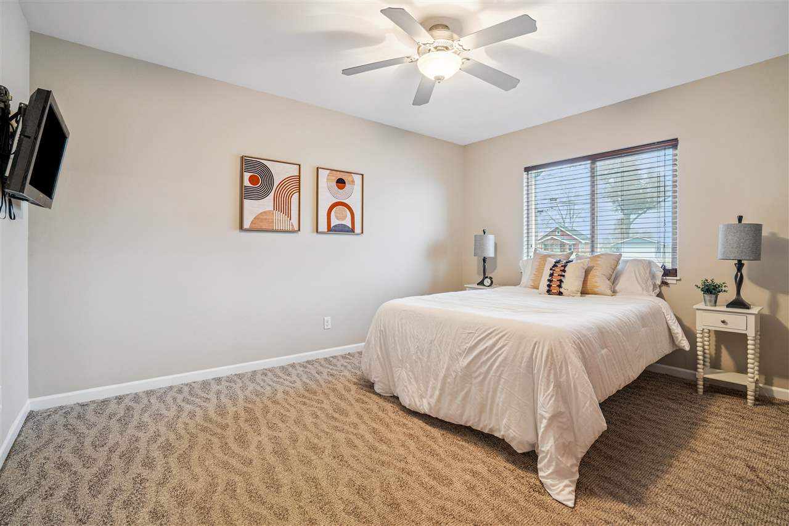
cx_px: 394
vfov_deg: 73.7
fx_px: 351
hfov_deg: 96.7
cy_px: 263
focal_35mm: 16
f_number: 8
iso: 800
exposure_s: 1/6
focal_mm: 16
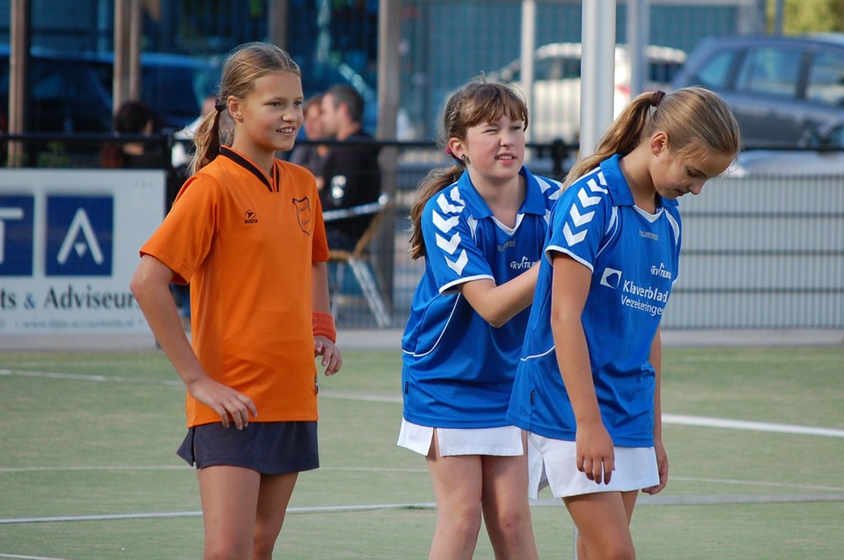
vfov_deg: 5.5
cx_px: 422
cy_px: 280
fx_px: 5795
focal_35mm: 248
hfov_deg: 8.3
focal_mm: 165
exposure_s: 1/500
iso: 500
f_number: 5.3
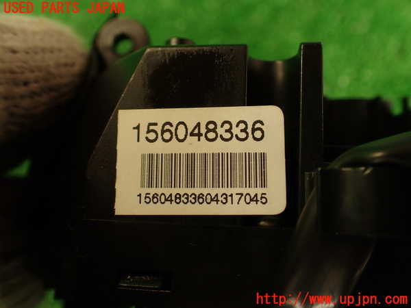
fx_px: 380
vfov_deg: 44.2
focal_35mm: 32
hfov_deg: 56.8
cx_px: 206
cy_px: 154
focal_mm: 5.79
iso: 200
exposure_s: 1/60
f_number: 2.4
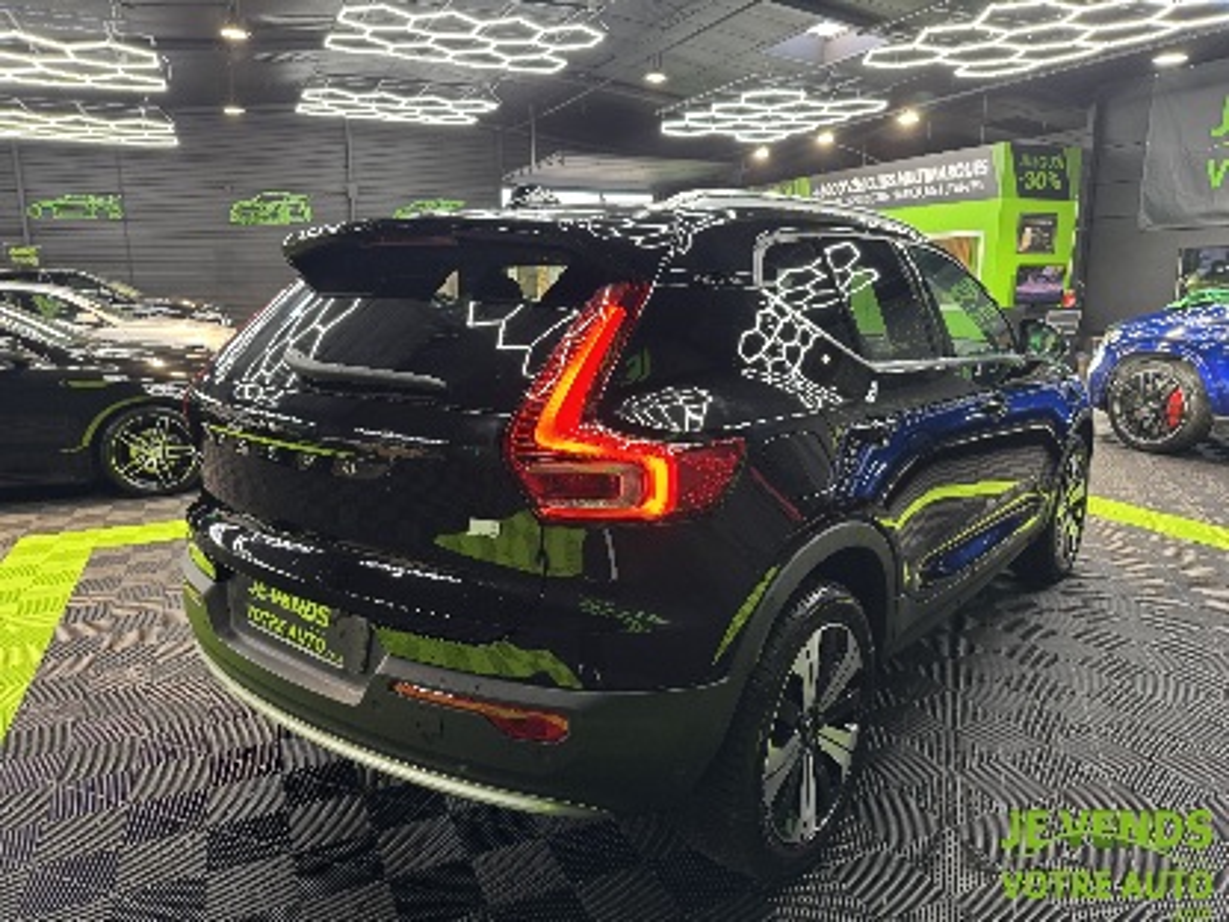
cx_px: 614
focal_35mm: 24
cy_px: 461
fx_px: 852
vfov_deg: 56.8
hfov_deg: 71.6
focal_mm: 6.76
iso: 250
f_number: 1.78
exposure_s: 1/50
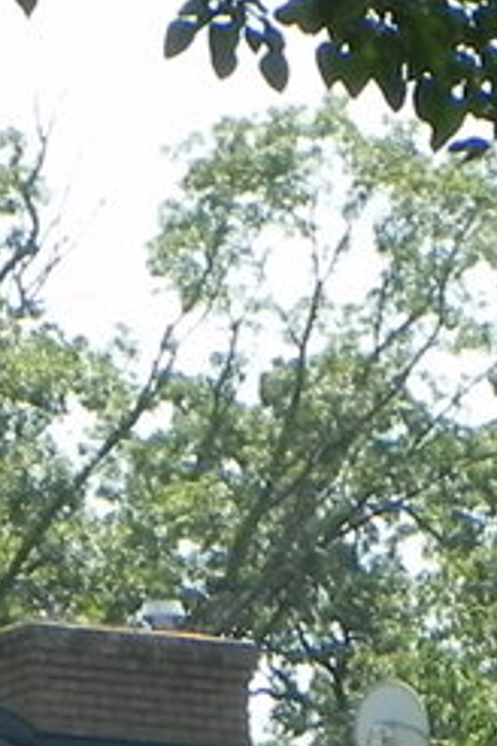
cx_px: -145
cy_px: 1307
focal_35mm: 532
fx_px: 11016
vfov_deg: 3.8
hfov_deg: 2.6
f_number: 6.3
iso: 160
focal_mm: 18.8
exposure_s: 1/270
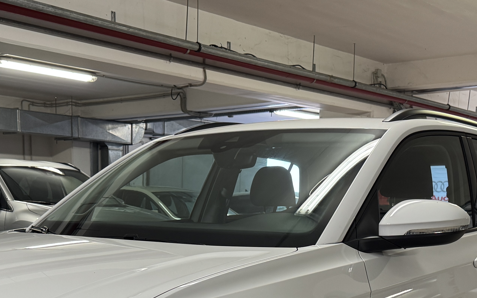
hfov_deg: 35.5
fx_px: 741
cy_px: 367
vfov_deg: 21.0
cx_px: 185
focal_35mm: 57
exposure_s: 1/50
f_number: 1.78
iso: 160
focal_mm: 6.76
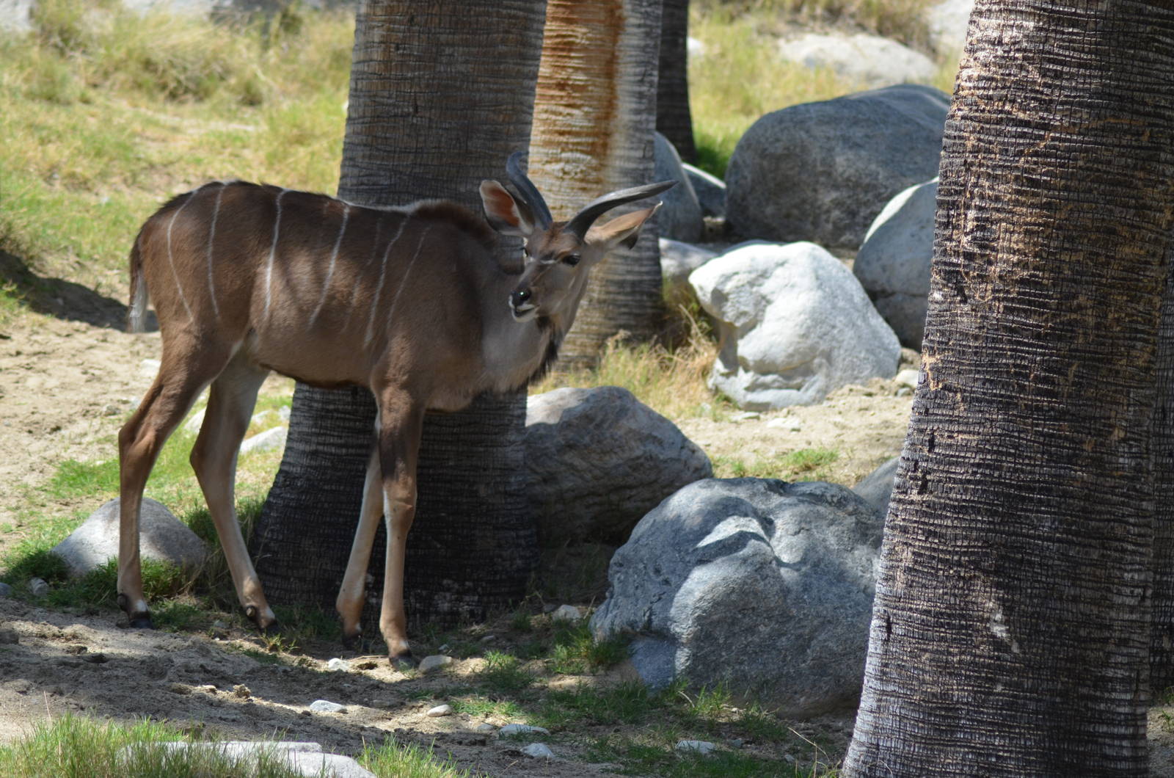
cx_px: 587
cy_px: 389
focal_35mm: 232
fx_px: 7567
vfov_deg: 5.9
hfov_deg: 8.9
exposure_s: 1/1600
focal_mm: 155
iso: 400
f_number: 5
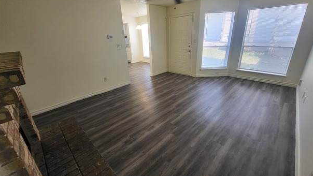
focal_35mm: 15
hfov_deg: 103.0
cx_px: 159
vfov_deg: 70.5
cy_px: 84
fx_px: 125
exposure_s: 1/60
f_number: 2.2
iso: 200
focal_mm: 1.74
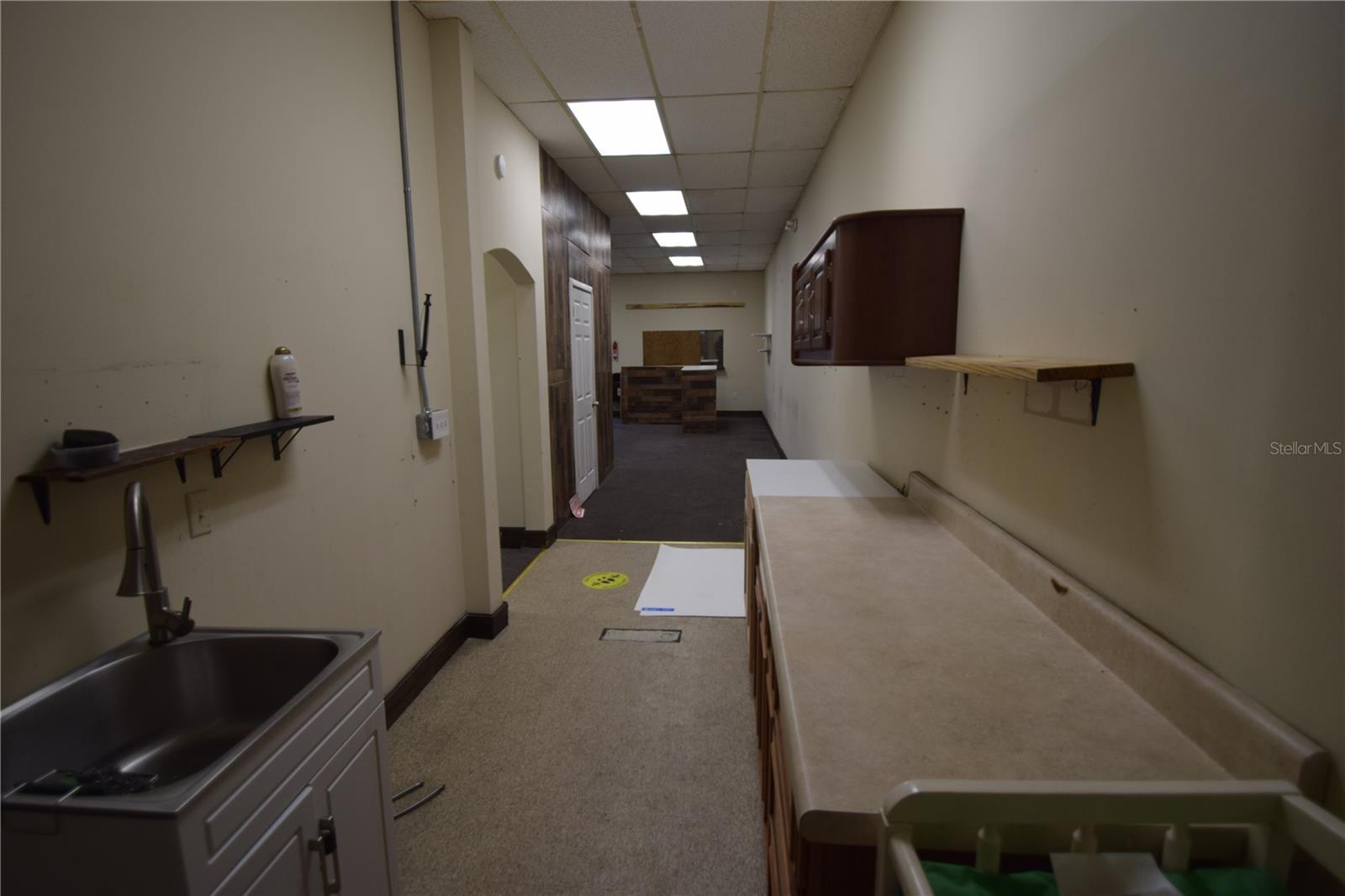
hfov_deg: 95.0
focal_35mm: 16
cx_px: 672
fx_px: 616
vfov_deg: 72.0
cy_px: 448
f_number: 3.5
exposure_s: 1/125
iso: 400
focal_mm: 11
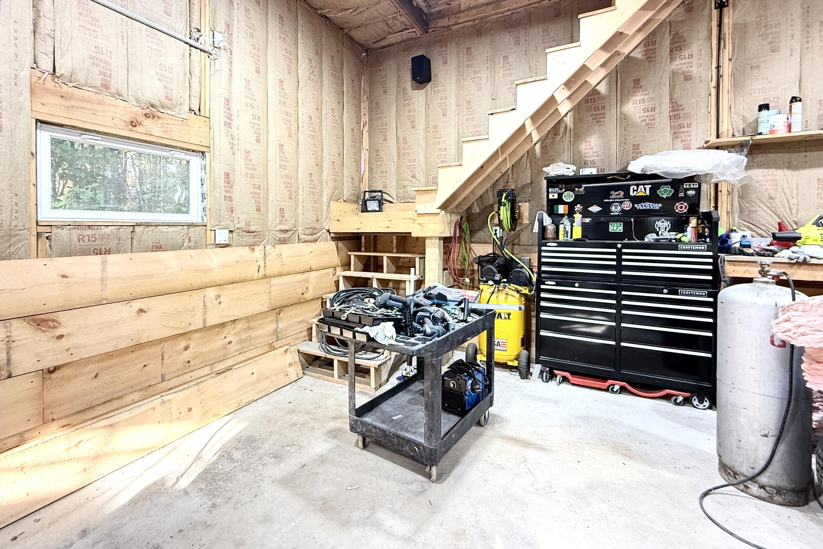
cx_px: 378
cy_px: 233
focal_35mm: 16
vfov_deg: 73.3
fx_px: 366
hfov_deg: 96.5
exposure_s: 1/93
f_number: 2.2
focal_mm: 2.22
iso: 320
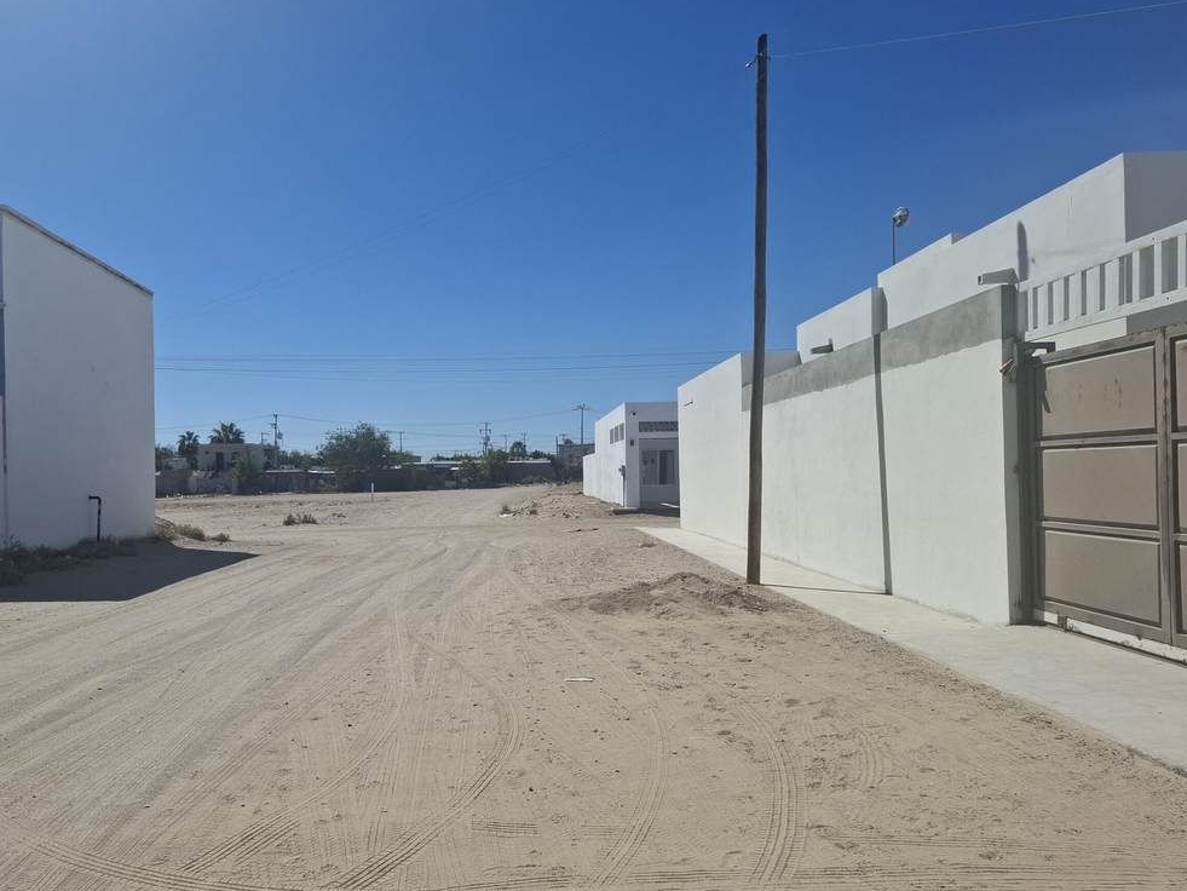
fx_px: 1029
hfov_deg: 59.3
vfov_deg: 46.8
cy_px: 478
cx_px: 455
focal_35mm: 30
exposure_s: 1/3279
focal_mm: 5.54
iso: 50
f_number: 1.8
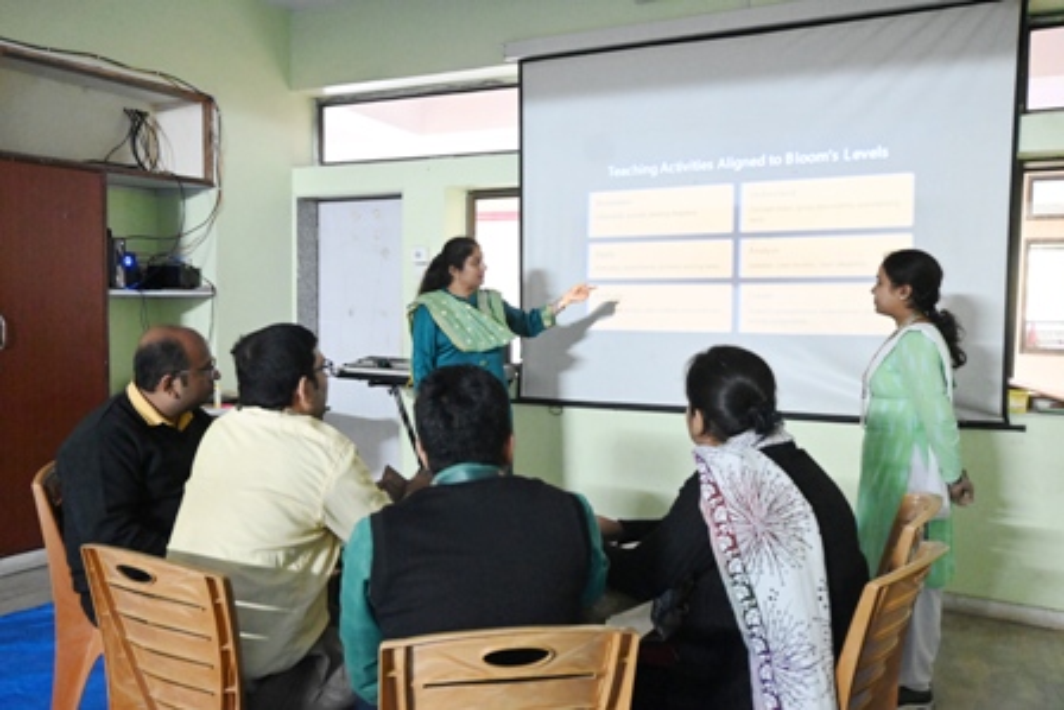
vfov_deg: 42.7
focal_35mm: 31
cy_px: 355
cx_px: 532
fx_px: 909
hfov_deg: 60.7
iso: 6400
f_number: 3.8
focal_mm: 20.5
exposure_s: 1/30
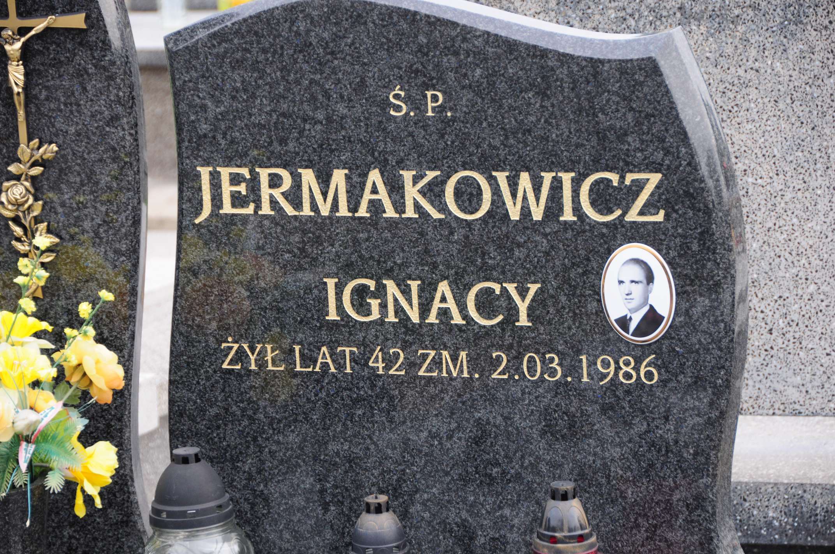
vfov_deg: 8.7
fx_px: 3649
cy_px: 277
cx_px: 418
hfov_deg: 13.1
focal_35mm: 158
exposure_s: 1/200
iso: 500
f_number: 7.1
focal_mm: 105
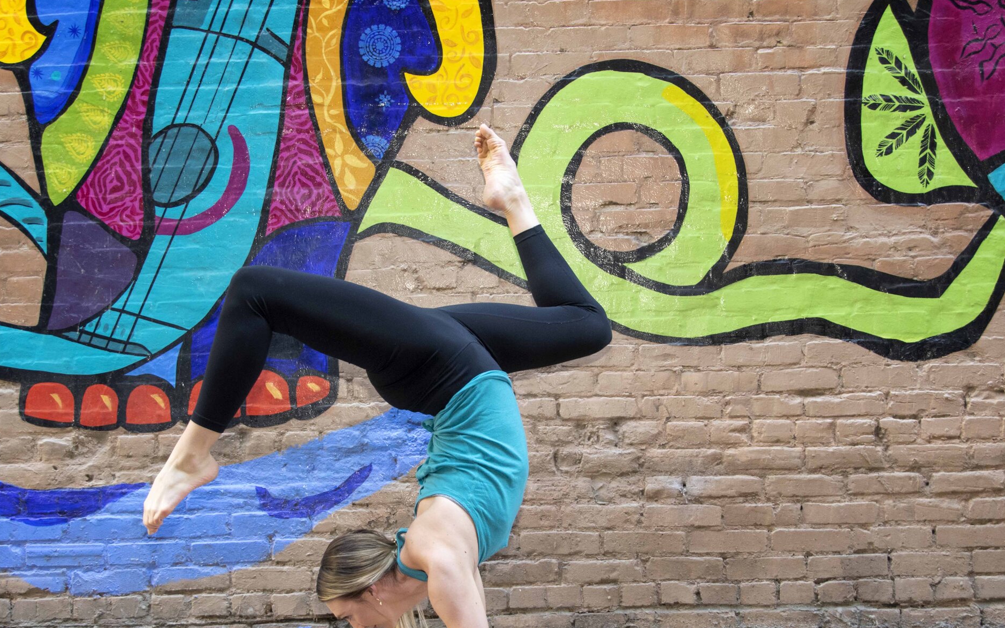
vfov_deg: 22.7
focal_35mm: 57
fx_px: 1561
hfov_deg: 35.7
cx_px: 473
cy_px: 391
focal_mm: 28
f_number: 5
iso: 800
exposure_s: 1/100
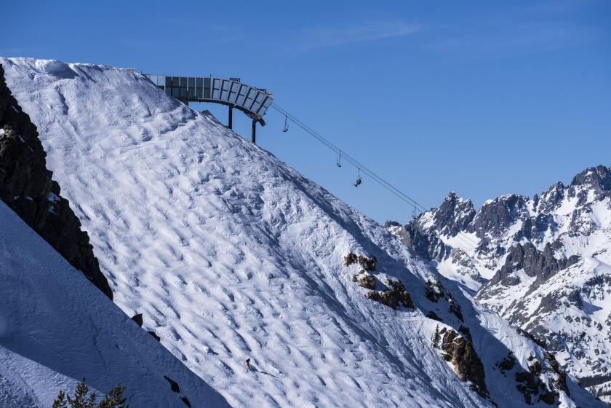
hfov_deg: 11.7
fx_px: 2987
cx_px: 306
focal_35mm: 176
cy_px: 204
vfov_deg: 7.8
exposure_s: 1/3200
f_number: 7.1
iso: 400
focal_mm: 176
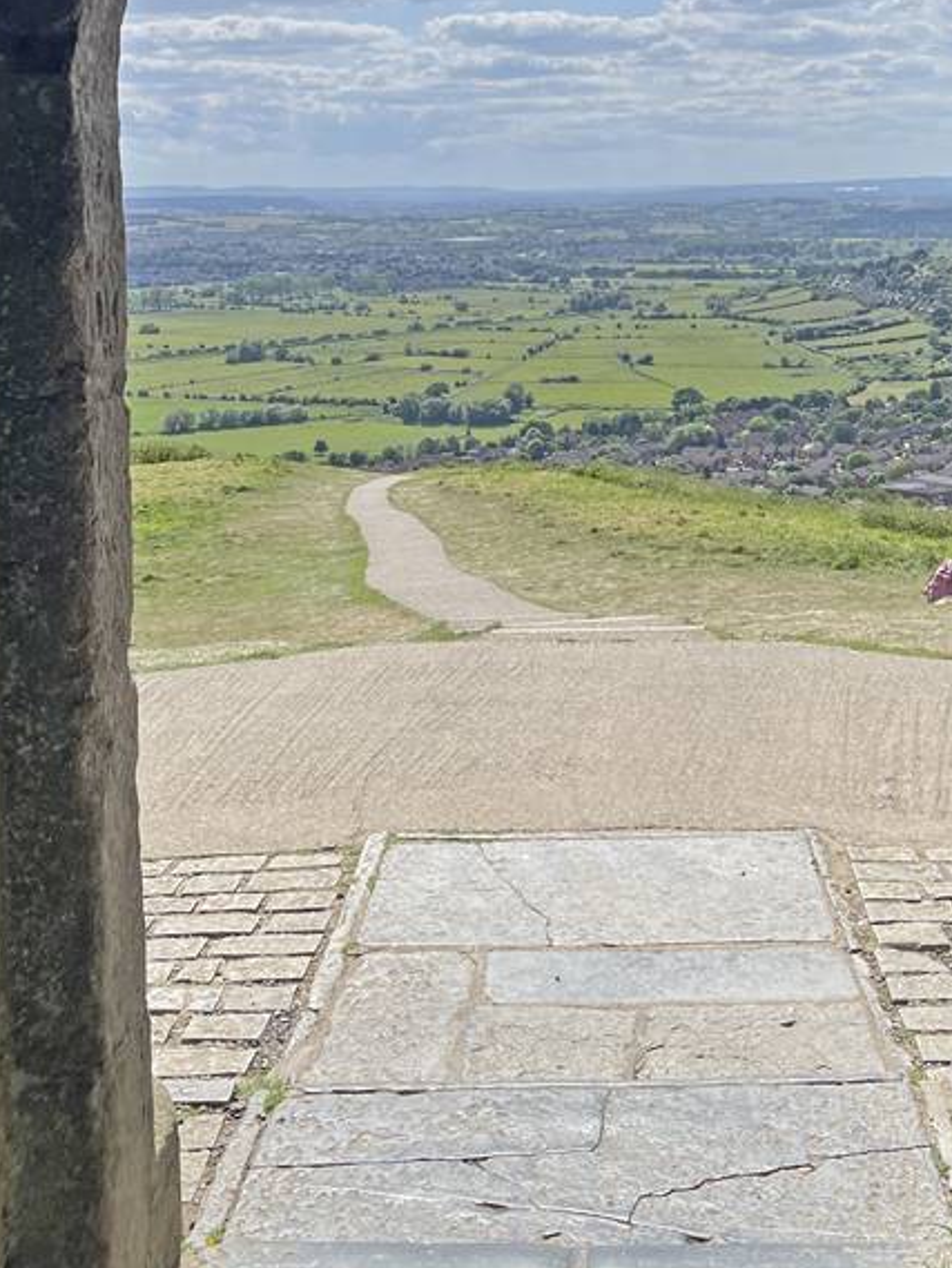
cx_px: 582
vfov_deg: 40.8
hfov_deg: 32.1
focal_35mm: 45
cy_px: 310
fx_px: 1649
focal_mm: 5.1
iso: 32
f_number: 1.6
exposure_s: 1/7937
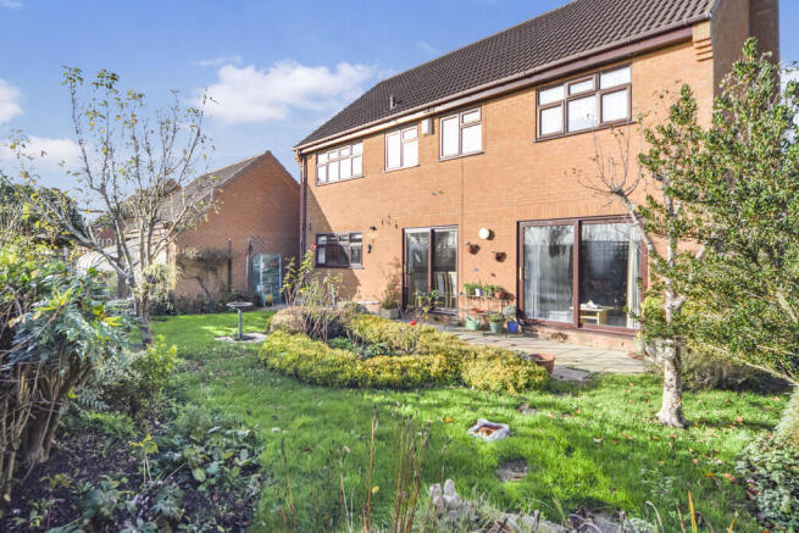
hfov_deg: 90.0
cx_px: 400
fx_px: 400
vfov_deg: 67.4
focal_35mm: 18
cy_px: 266
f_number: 5.6
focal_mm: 12
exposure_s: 1/400
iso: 160
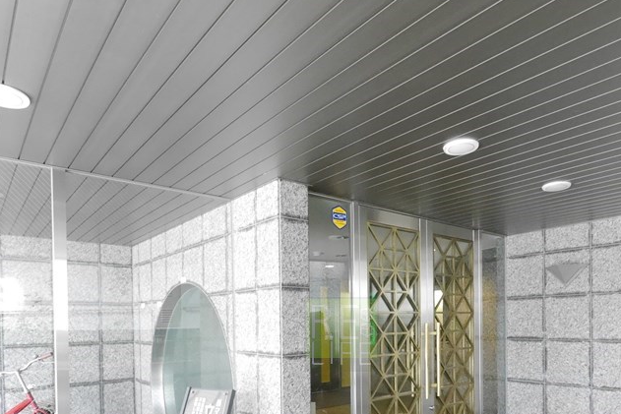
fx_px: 466
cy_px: 334
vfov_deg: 45.4
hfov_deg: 67.2
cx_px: 342
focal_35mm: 27
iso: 3200
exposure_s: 1/40
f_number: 5.6
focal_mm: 8
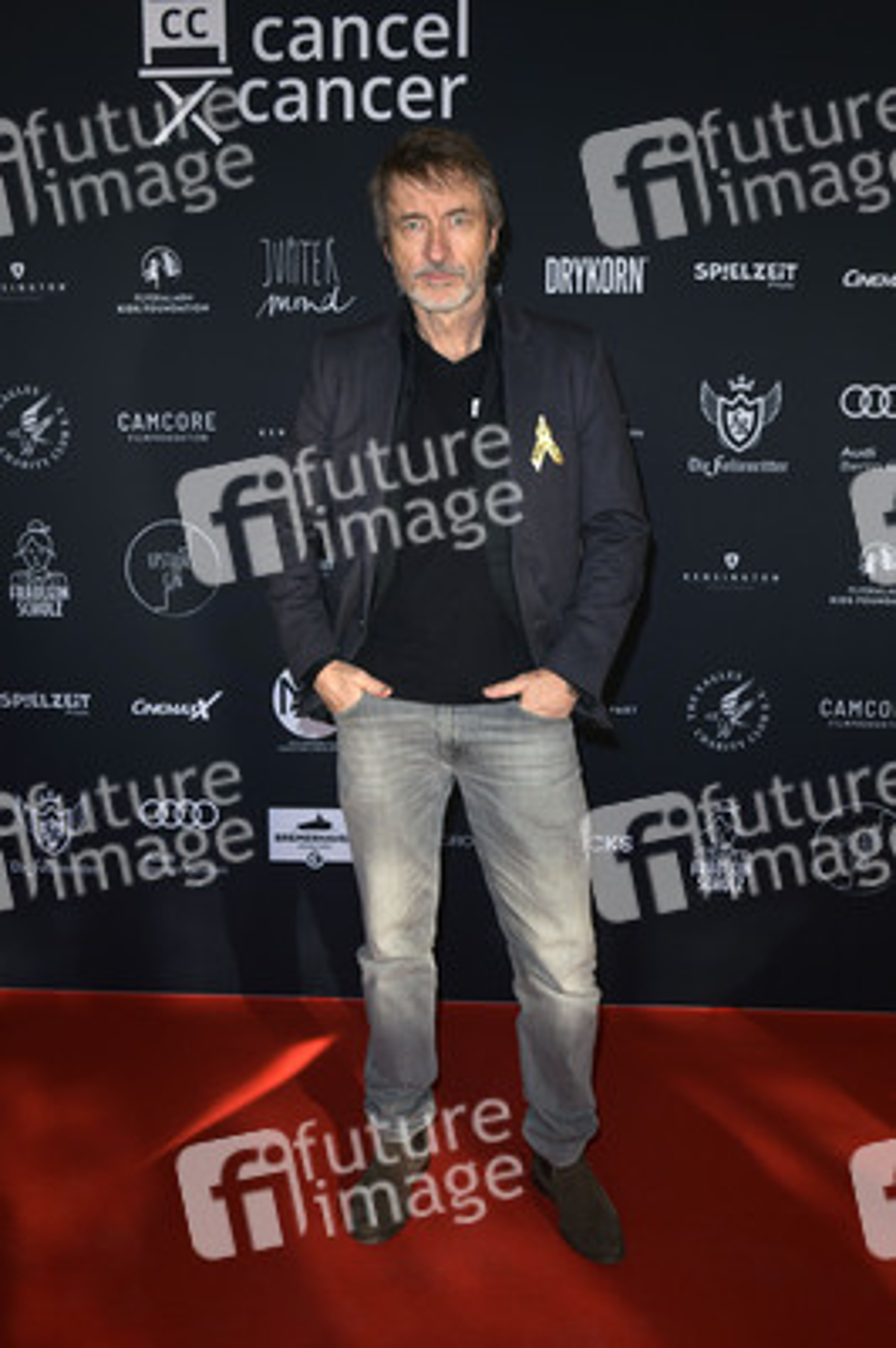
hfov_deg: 44.9
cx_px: 448
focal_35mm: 29
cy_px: 674
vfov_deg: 63.7
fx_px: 1084
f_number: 5.6
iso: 250
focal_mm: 29
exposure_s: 1/200
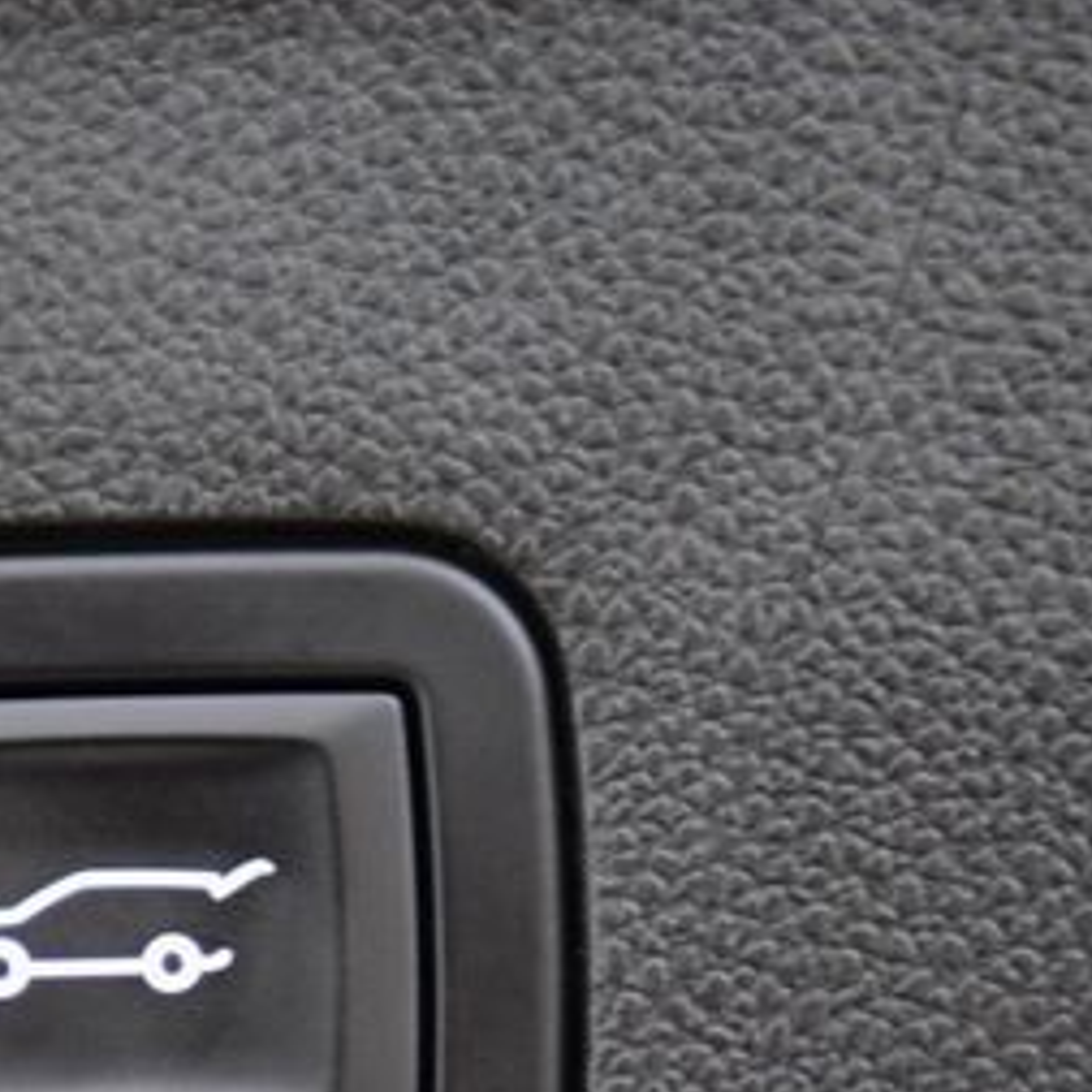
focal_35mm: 226
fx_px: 8066
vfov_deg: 7.7
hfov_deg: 7.7
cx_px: 134
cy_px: 805
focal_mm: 70
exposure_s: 1/15
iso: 1600
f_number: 2.8
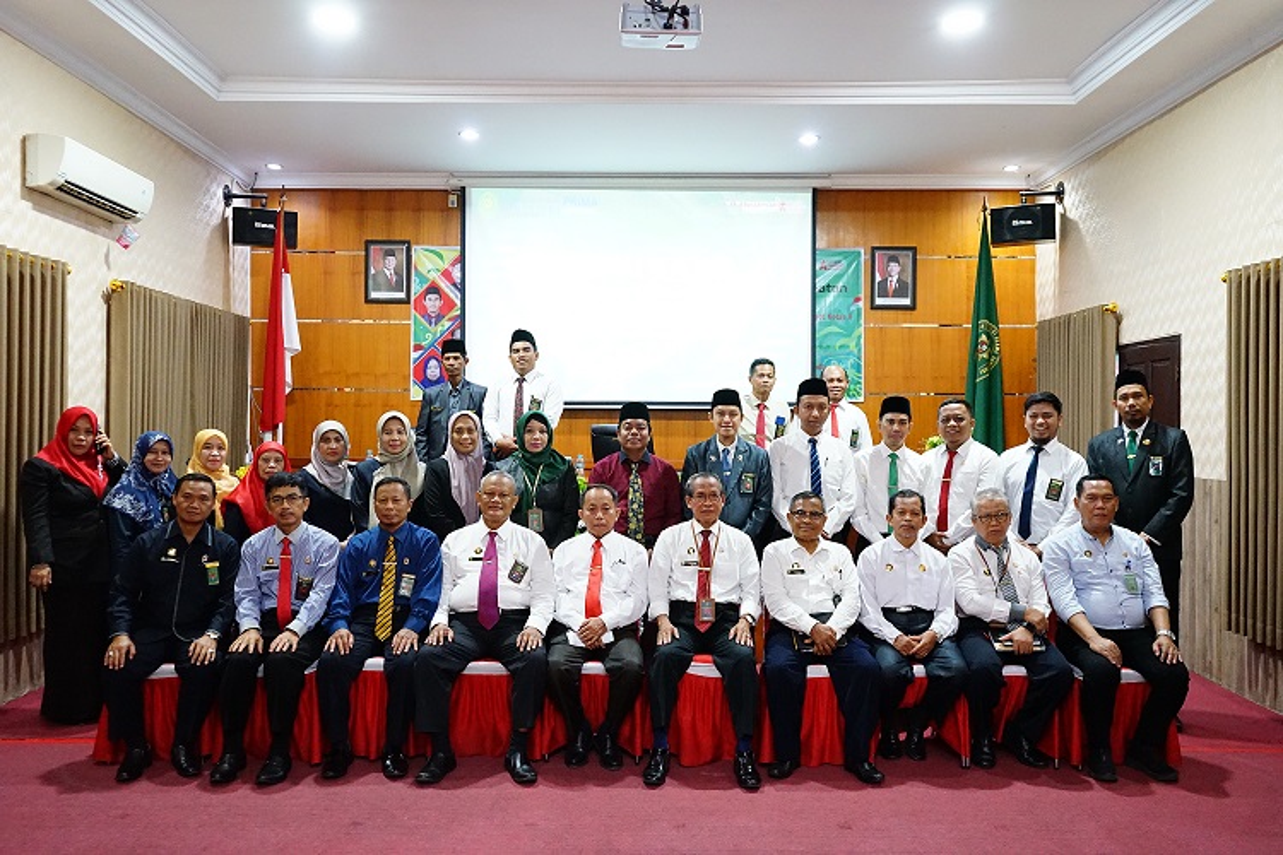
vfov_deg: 45.0
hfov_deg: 63.7
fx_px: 1033
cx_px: 642
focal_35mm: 29
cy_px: 428
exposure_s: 1/60
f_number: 4.5
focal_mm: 29
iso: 6400
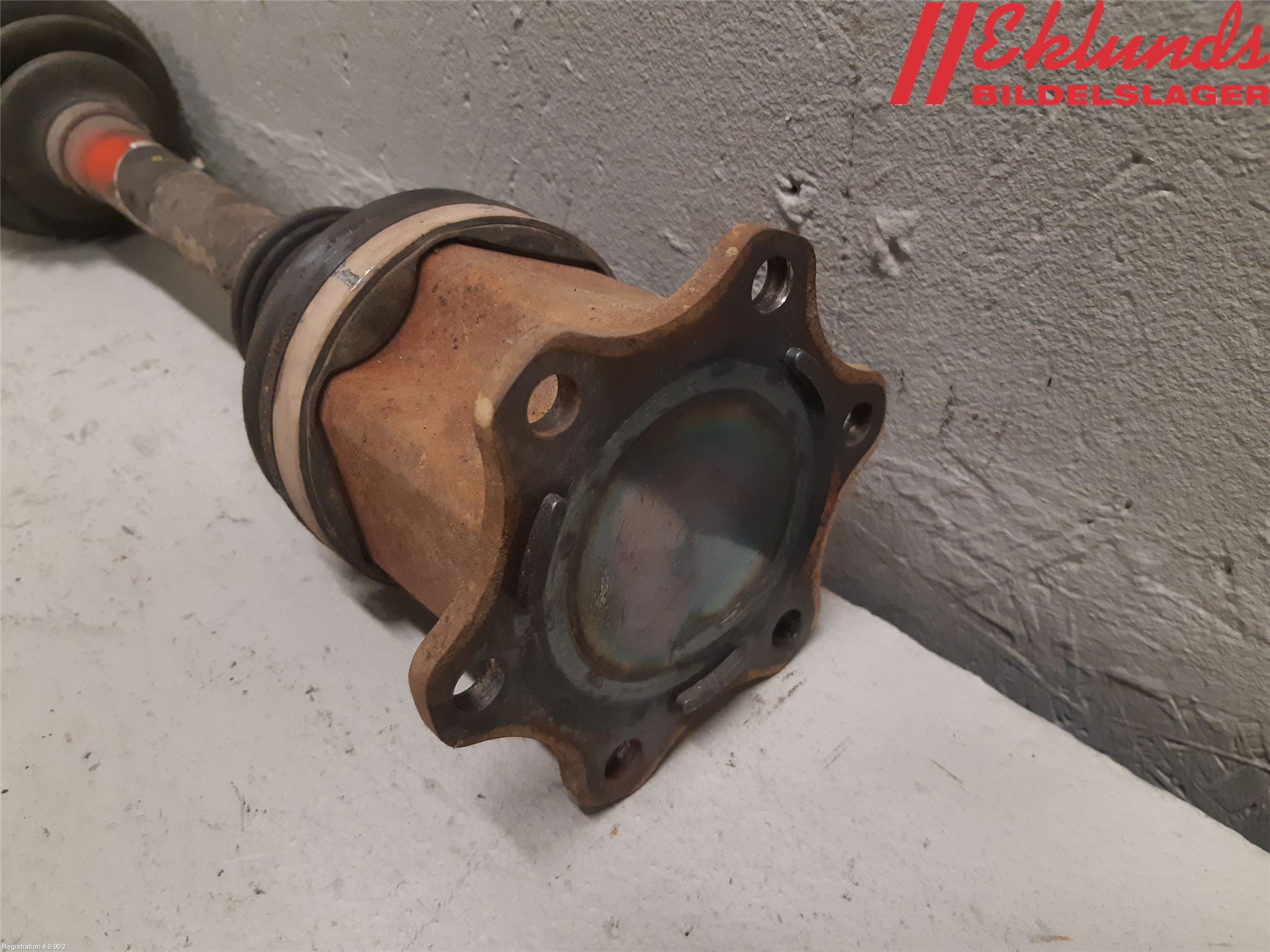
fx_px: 954
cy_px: 476
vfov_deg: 53.1
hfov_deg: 67.3
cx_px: 635
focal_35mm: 26
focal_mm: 3.93
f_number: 1.7
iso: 200
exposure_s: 1/50
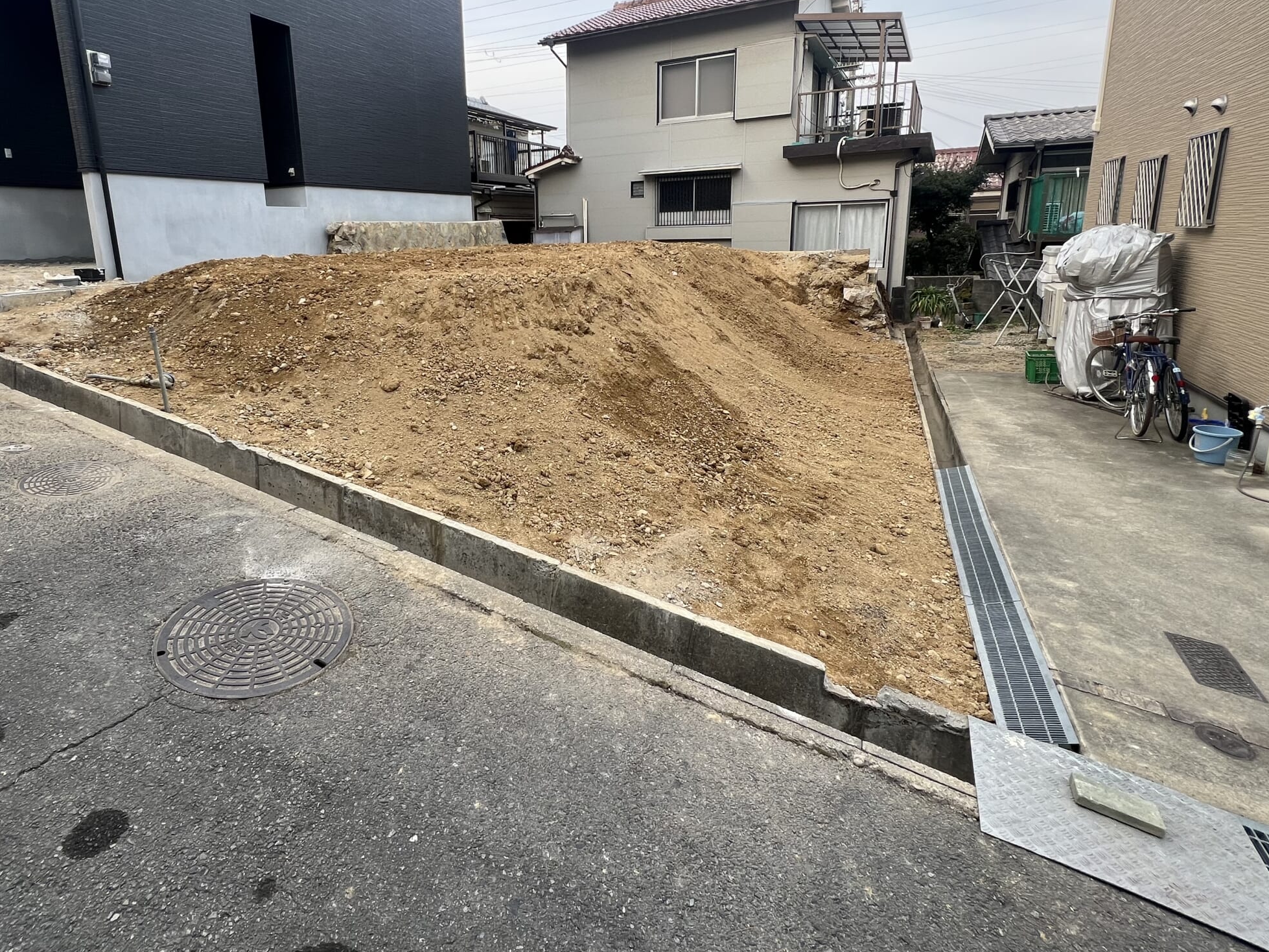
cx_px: 548
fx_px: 623
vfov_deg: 73.7
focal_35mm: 17
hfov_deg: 90.5
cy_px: 368
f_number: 1.8
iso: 32
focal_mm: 1.57
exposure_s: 1/99
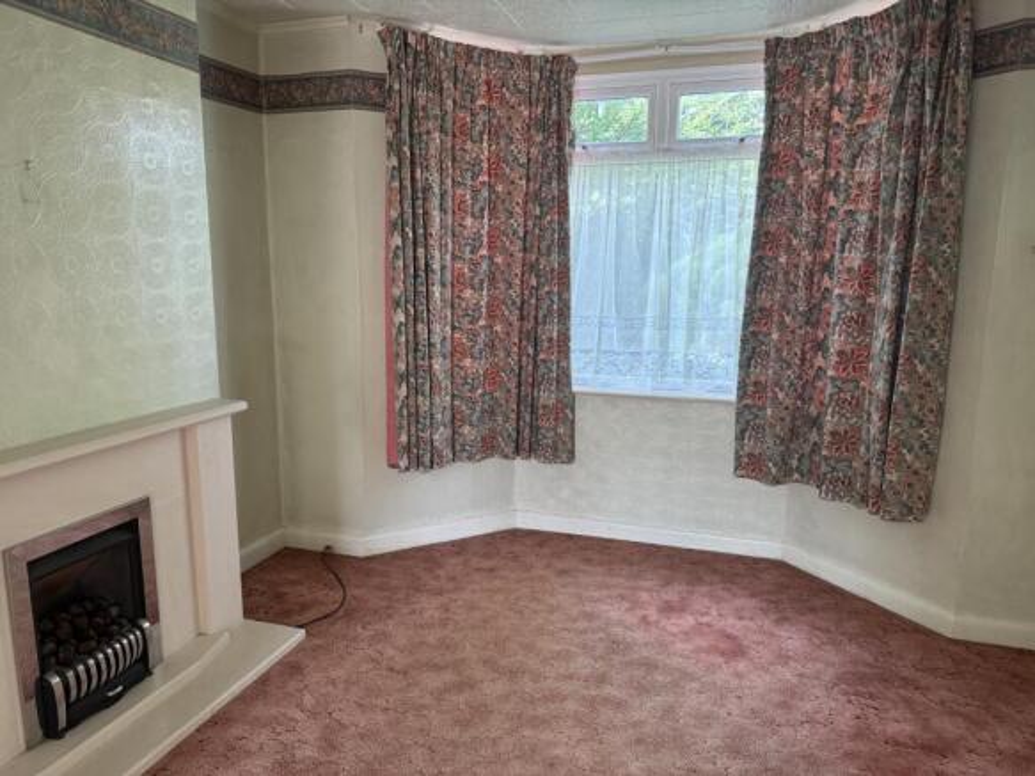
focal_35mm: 24
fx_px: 717
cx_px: 518
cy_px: 388
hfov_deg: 71.6
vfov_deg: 56.8
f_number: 1.78
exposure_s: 1/68
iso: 200
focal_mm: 6.76
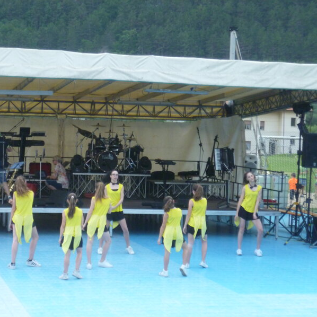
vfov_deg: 17.9
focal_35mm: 97
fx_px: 1005
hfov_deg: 17.9
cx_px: 108
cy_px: 158
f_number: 4.9
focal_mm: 14.7
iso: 400
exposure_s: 1/100
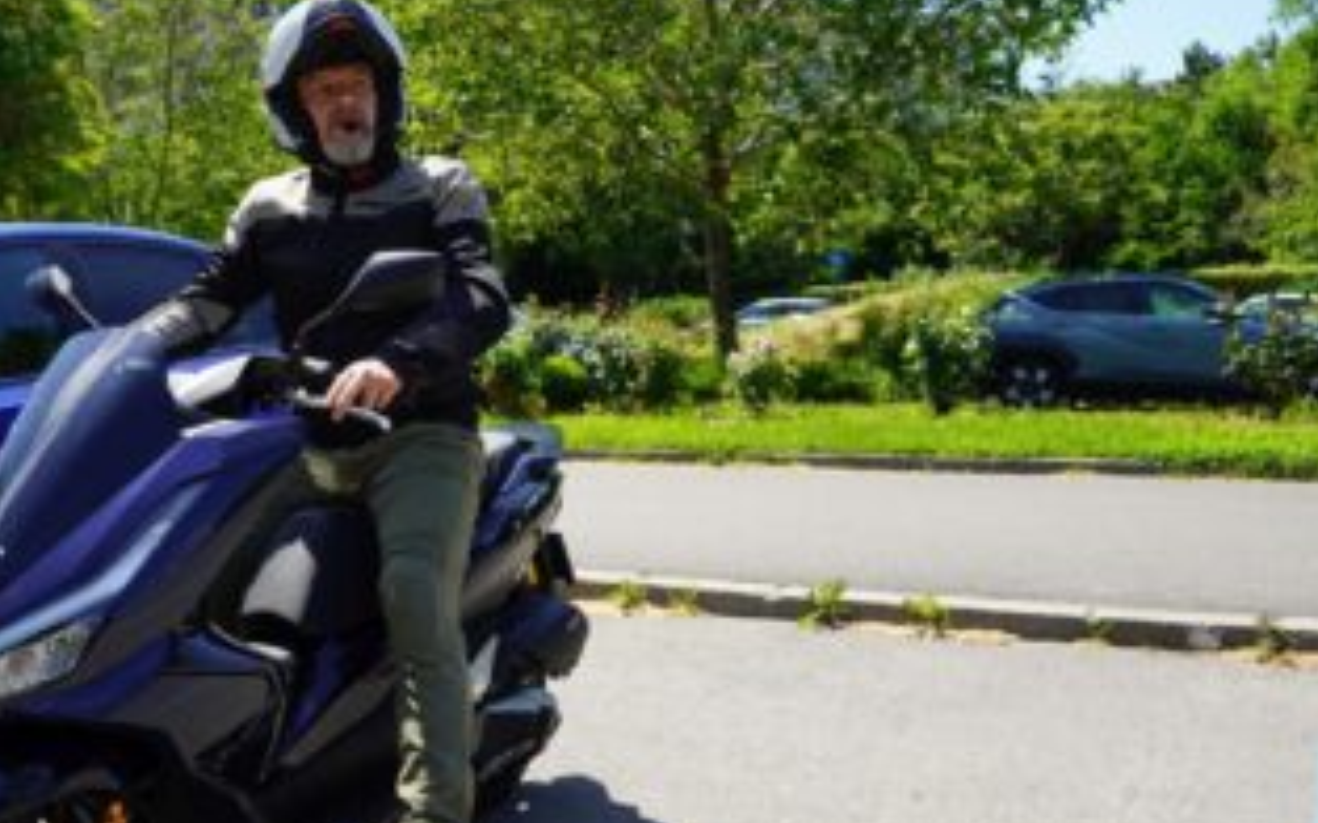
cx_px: 378
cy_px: 449
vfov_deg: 32.7
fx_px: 1400
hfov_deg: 49.0
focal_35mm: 39
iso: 100
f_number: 5
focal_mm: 20
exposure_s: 1/320
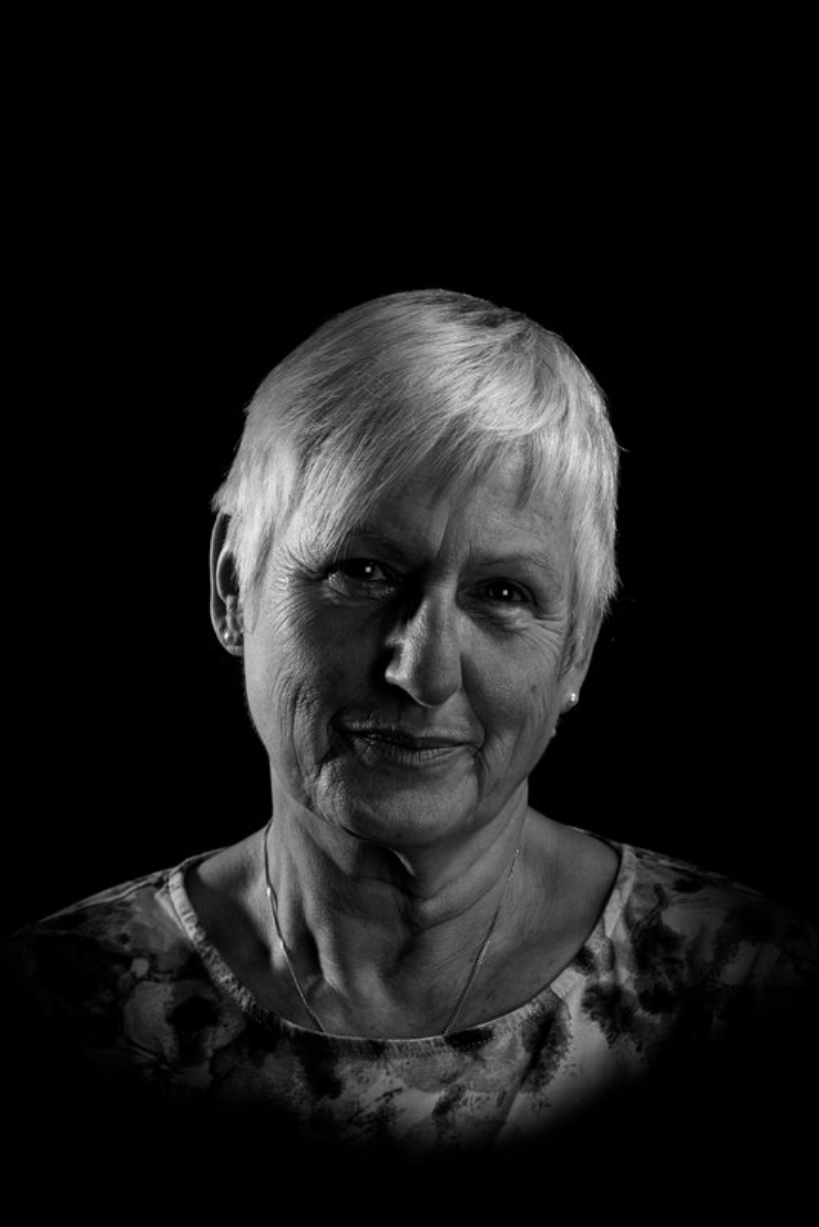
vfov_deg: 19.4
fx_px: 3580
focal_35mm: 105
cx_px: 410
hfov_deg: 13.1
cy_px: 614
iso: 200
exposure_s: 1/60
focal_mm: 105
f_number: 8
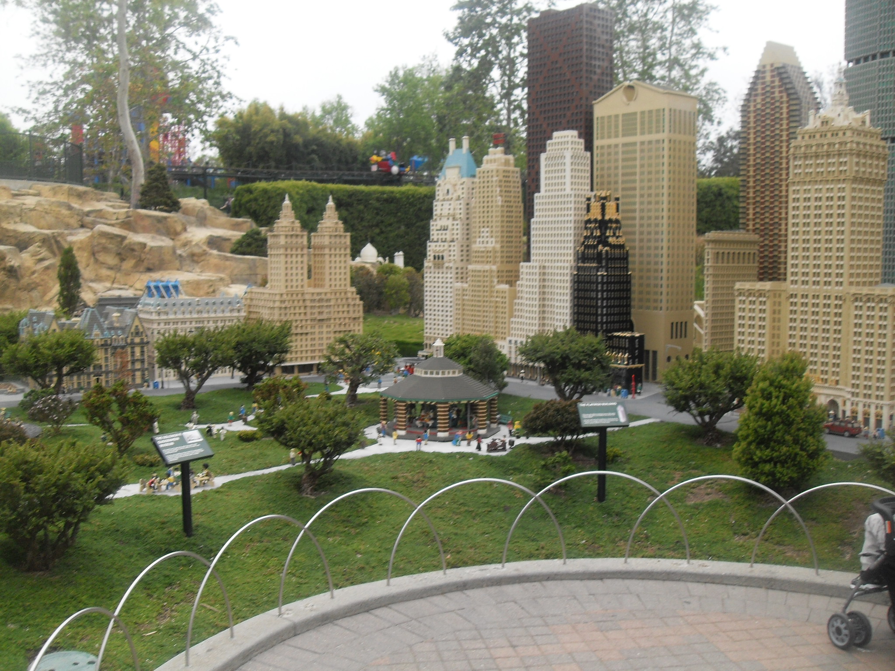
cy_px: 336
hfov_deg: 50.1
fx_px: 957
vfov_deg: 38.7
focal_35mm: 37
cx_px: 448
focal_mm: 6.3
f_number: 8.9
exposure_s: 1/45
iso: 80
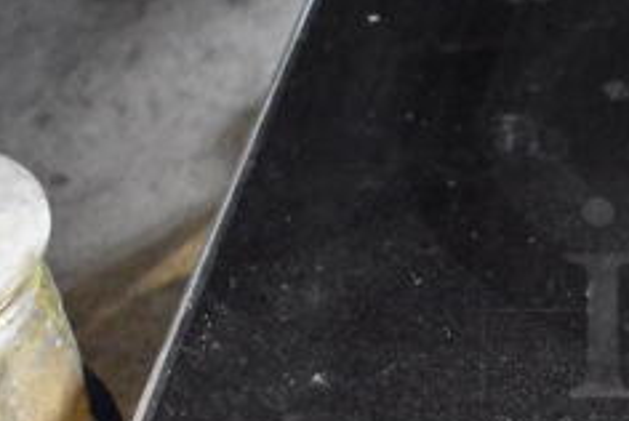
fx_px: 1422
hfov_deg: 22.8
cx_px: 762
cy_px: 320
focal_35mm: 81
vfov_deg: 16.7
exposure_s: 1/30
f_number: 3.8
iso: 12800
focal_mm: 21
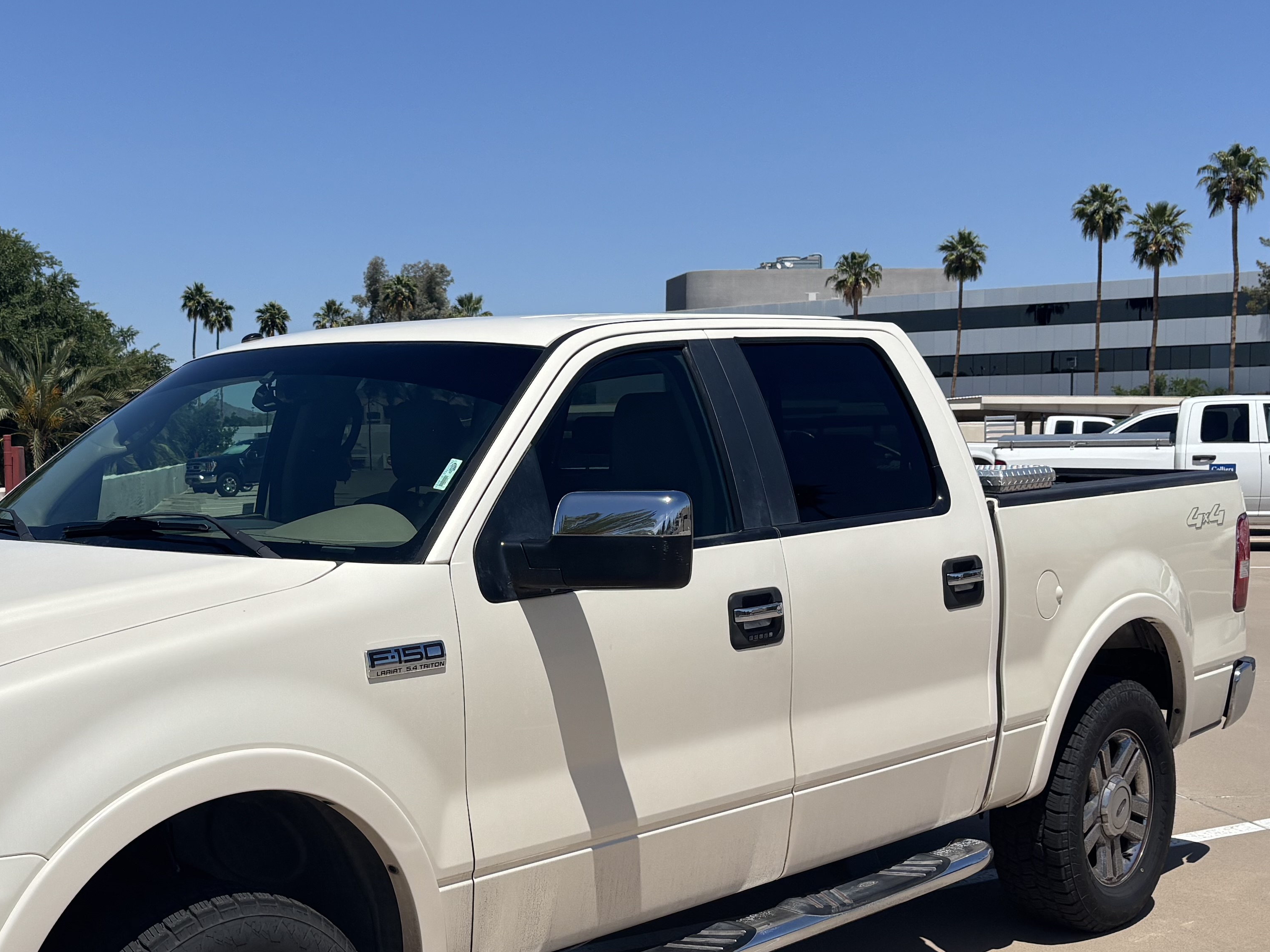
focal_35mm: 49
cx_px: 391
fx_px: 1798
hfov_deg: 38.3
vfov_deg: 29.6
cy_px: 569
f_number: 1.6
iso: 50
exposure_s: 1/7194
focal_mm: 5.96
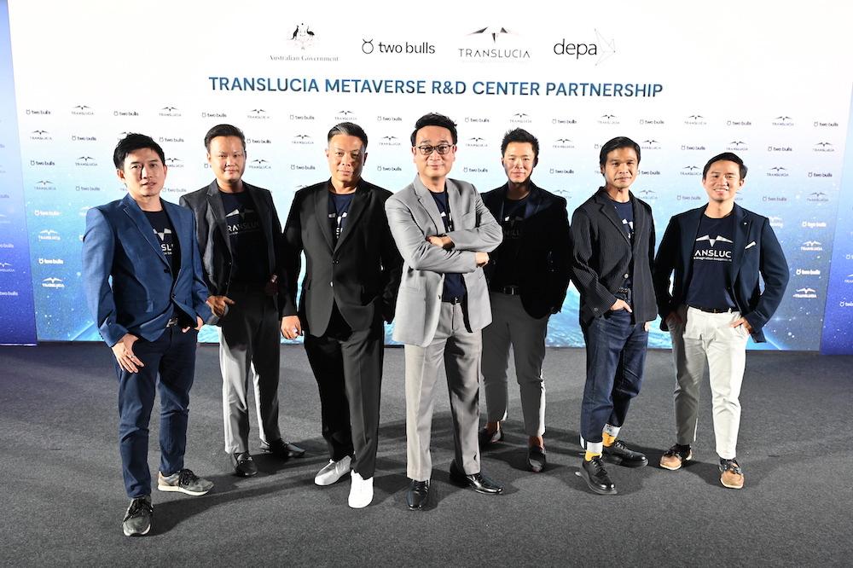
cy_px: 284
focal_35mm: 26
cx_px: 426
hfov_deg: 68.4
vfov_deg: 48.7
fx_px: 628
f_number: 5
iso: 2000
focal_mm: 26.5
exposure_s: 1/125
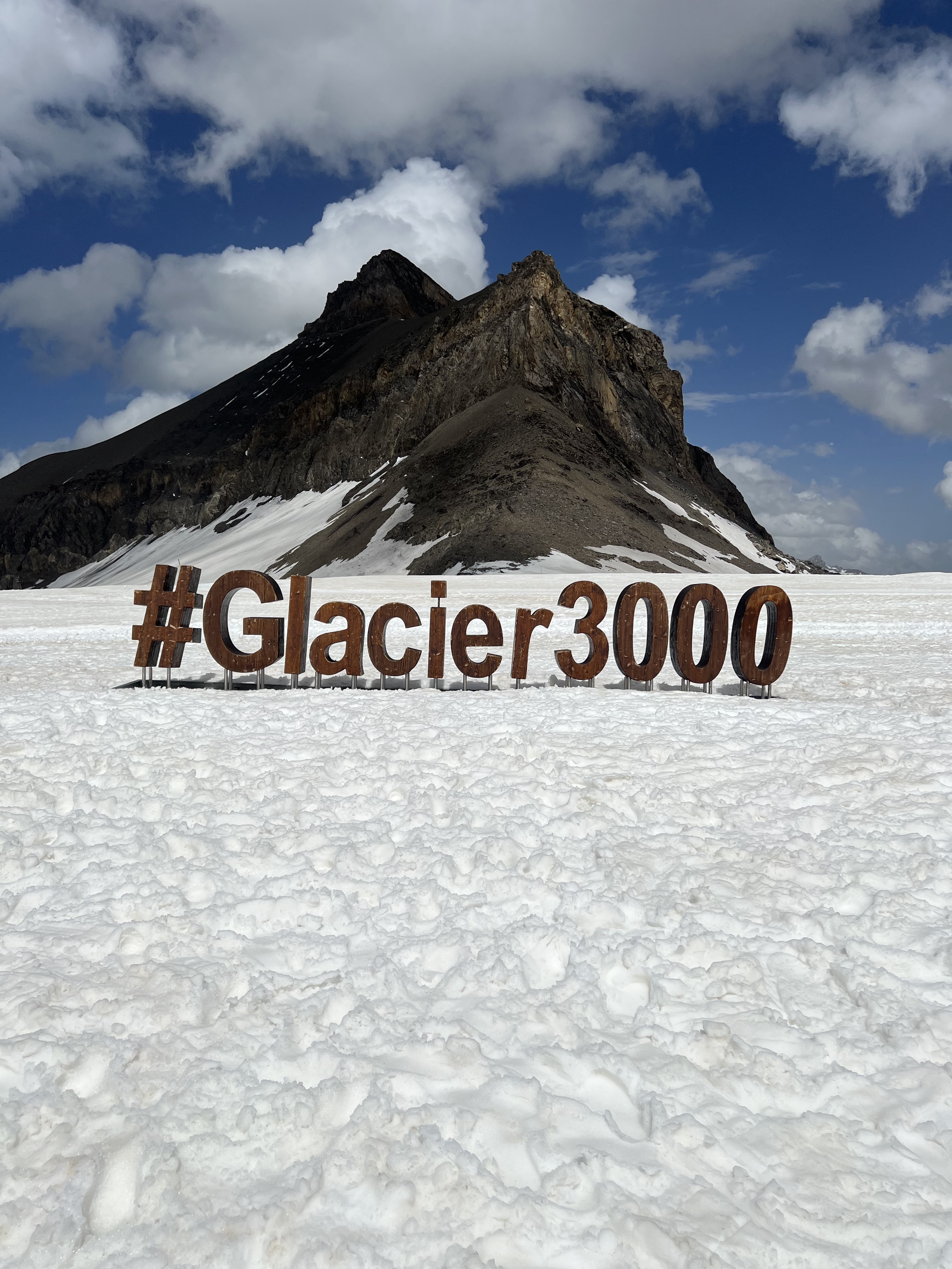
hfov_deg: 53.1
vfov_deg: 67.3
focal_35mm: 26
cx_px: 476
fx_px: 953
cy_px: 634
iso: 40
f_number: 1.5
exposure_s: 1/19231
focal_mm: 5.7
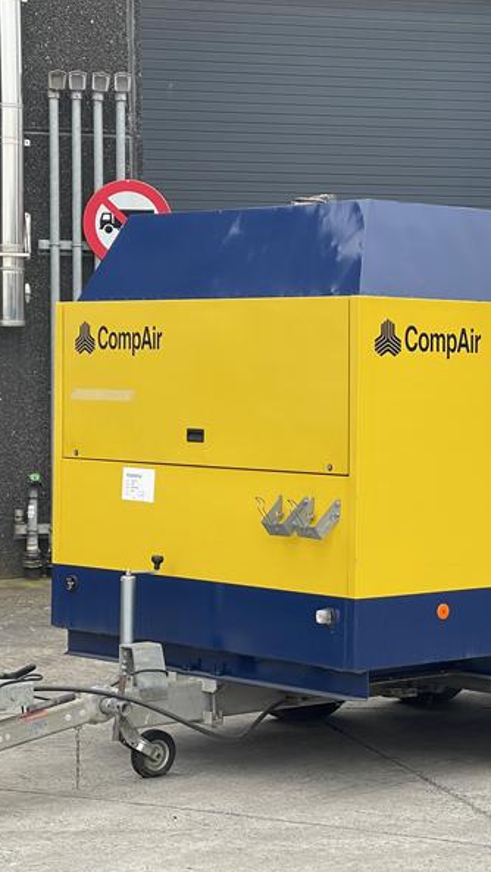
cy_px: 435
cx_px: 378
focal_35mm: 94
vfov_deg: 22.7
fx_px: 2174
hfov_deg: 12.8
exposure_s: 1/164
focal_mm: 7.5
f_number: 2.2
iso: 20
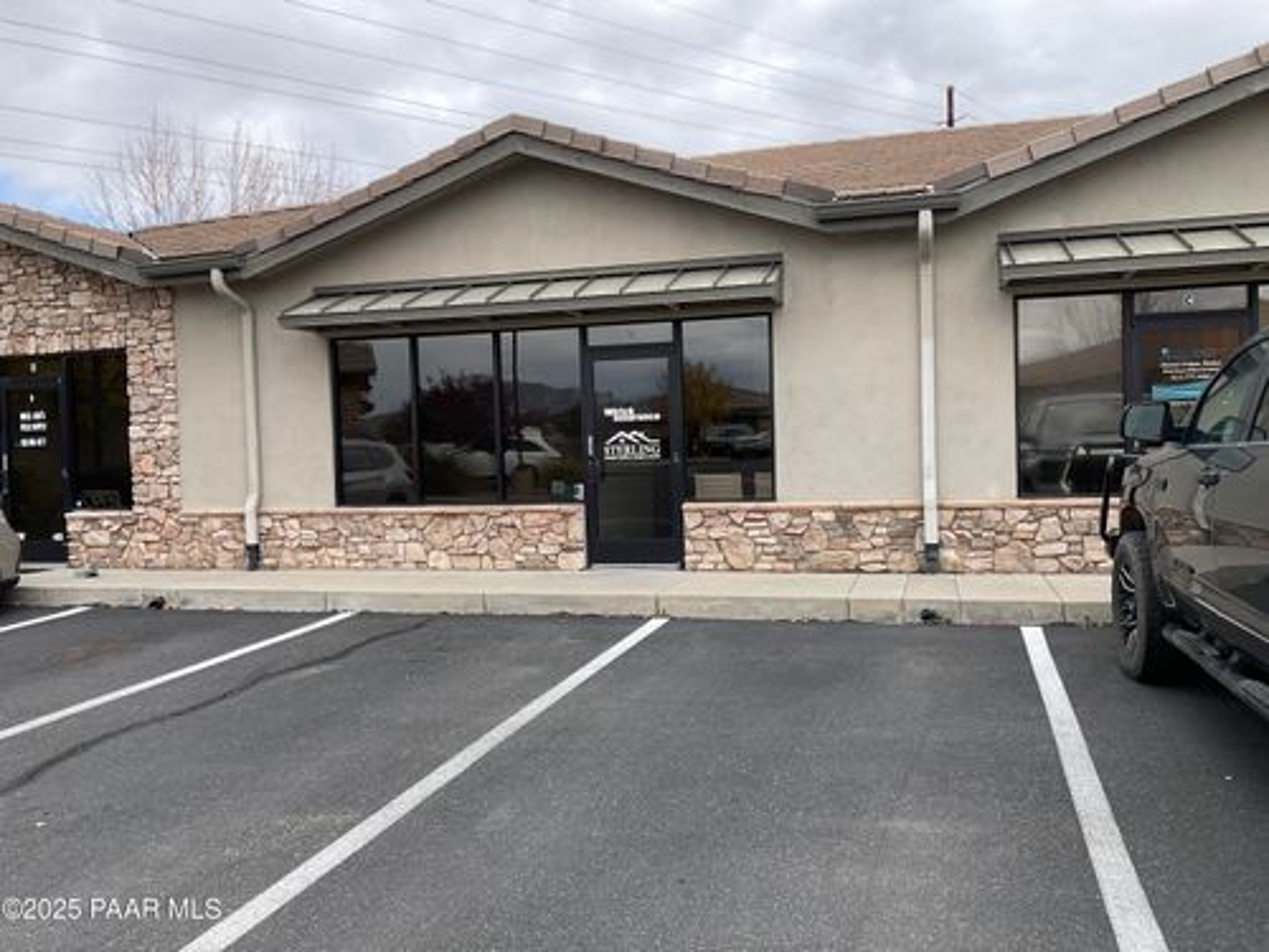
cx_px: 634
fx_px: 1063
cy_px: 476
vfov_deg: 48.2
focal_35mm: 29
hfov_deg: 61.7
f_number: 1.8
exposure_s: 1/375
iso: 16
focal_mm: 3
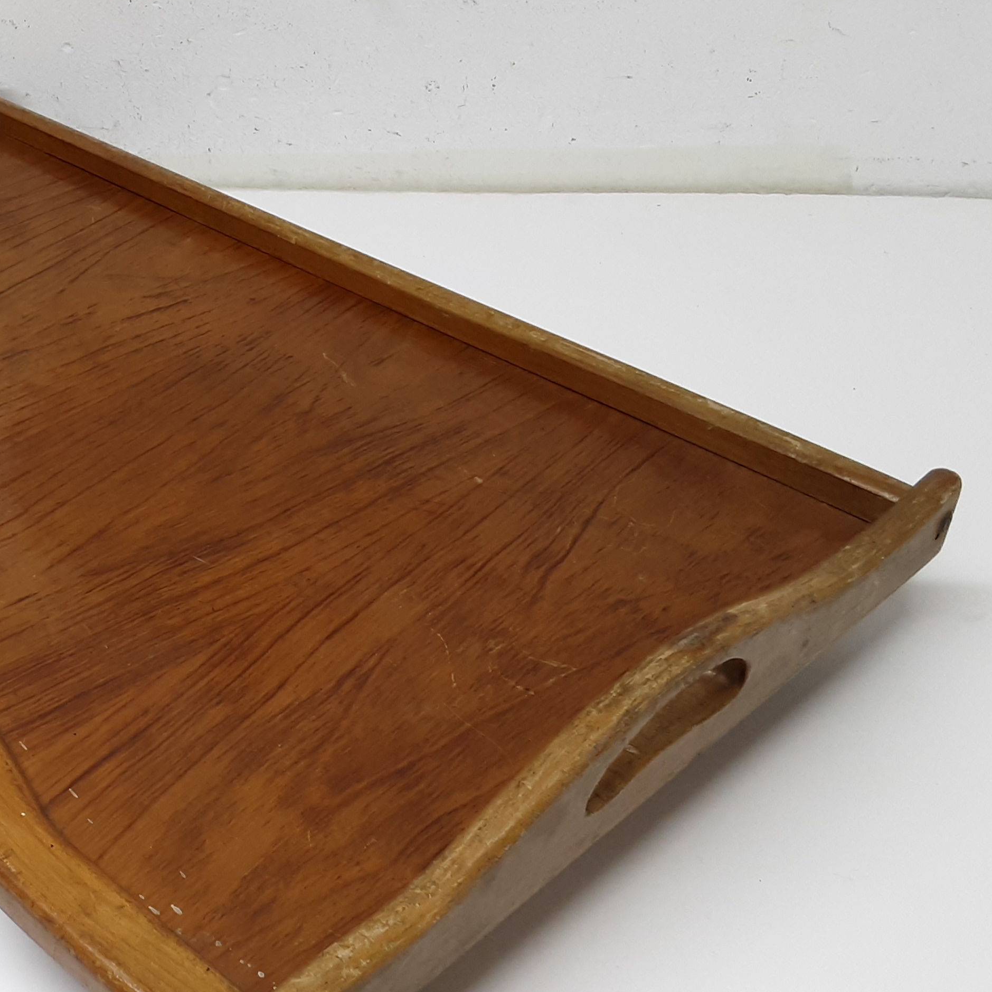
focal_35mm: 43
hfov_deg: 37.5
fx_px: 1394
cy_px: 597
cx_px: 169
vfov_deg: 39.0
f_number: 1.9
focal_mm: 2.9
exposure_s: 1/50
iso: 80
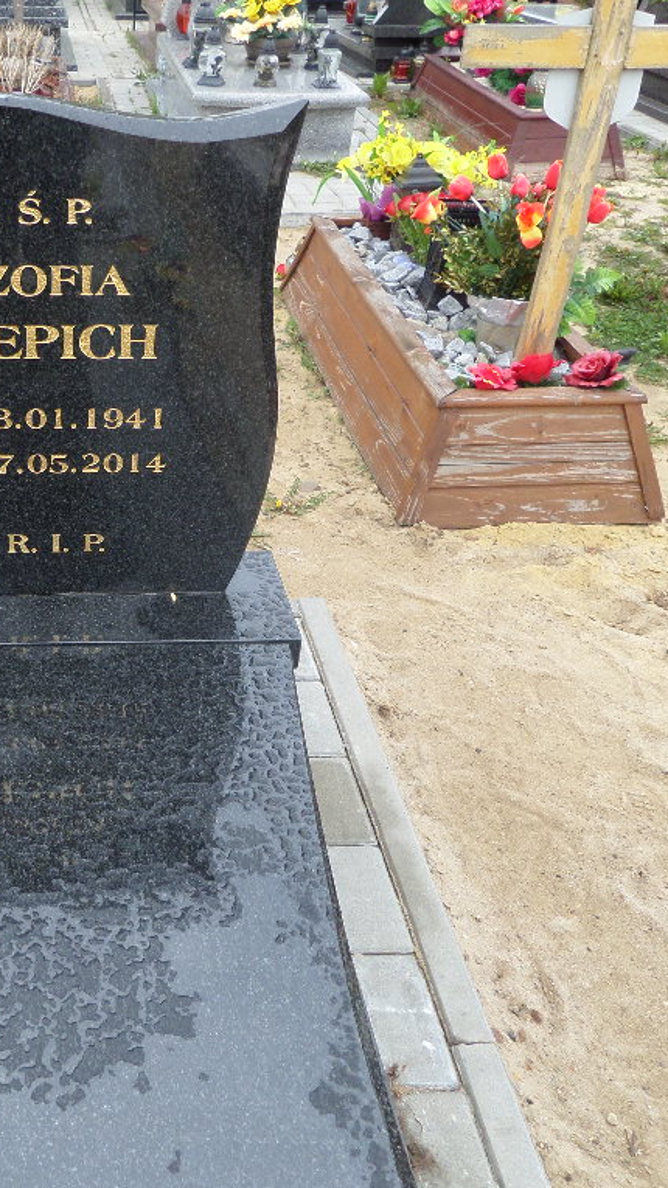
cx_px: 78
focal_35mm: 35
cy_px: 595
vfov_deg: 56.6
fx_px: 1103
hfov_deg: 32.2
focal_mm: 4.3
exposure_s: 1/250
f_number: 3.1
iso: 80
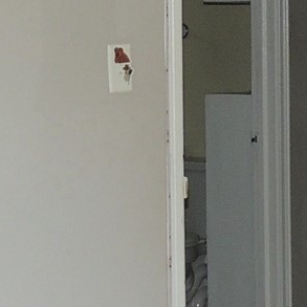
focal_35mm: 162
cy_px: 115
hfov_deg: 10.6
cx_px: 350
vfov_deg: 10.8
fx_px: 1625
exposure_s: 1/30
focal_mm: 4.9
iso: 200
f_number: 3.1
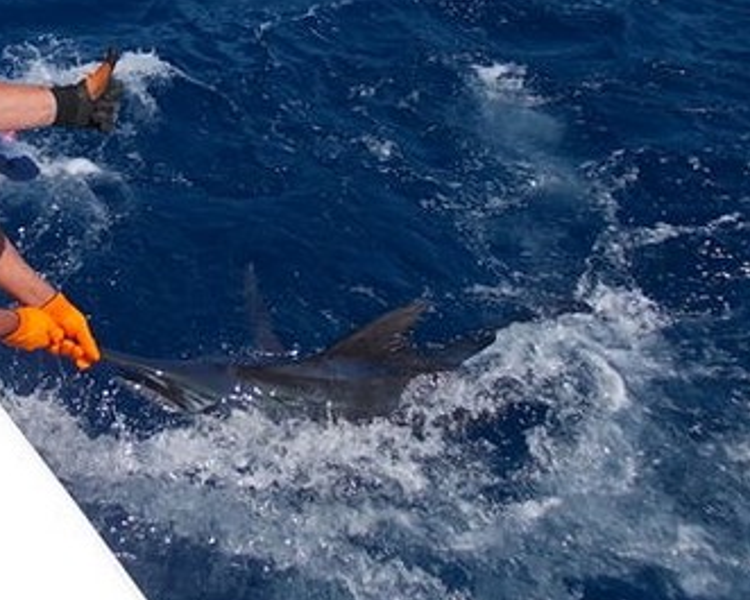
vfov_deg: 28.5
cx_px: 161
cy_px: 122
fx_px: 1155
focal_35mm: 52
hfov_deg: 35.0
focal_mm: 4
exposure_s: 1/400
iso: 80
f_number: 5.4
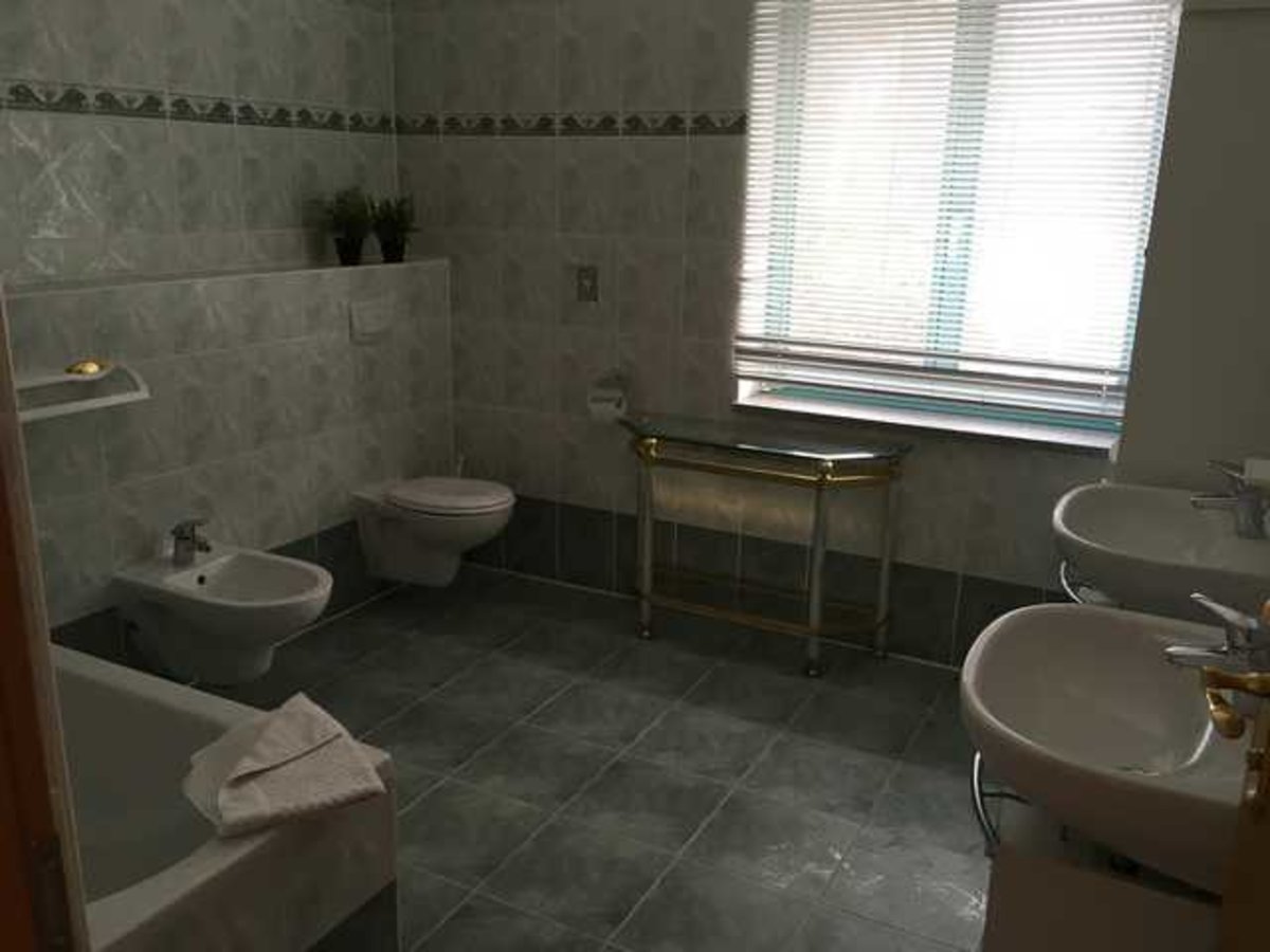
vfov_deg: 48.2
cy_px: 476
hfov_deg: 61.7
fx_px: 1064
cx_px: 635
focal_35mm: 29
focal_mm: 4.15
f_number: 2.2
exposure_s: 1/30
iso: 64
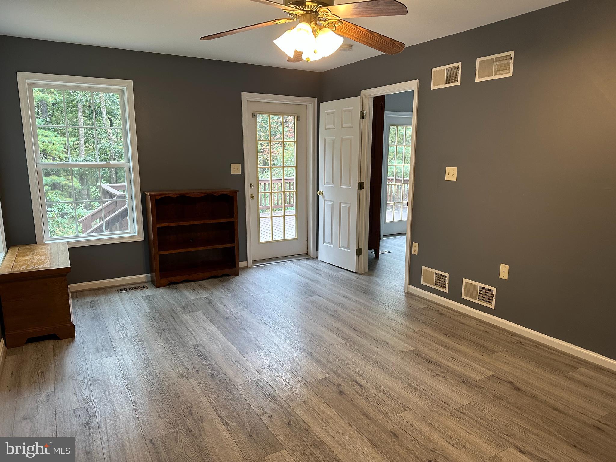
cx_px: 308
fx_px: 427
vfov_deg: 56.8
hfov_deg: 71.6
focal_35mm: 24
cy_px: 231
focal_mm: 6.86
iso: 200
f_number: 1.78
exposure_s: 1/120
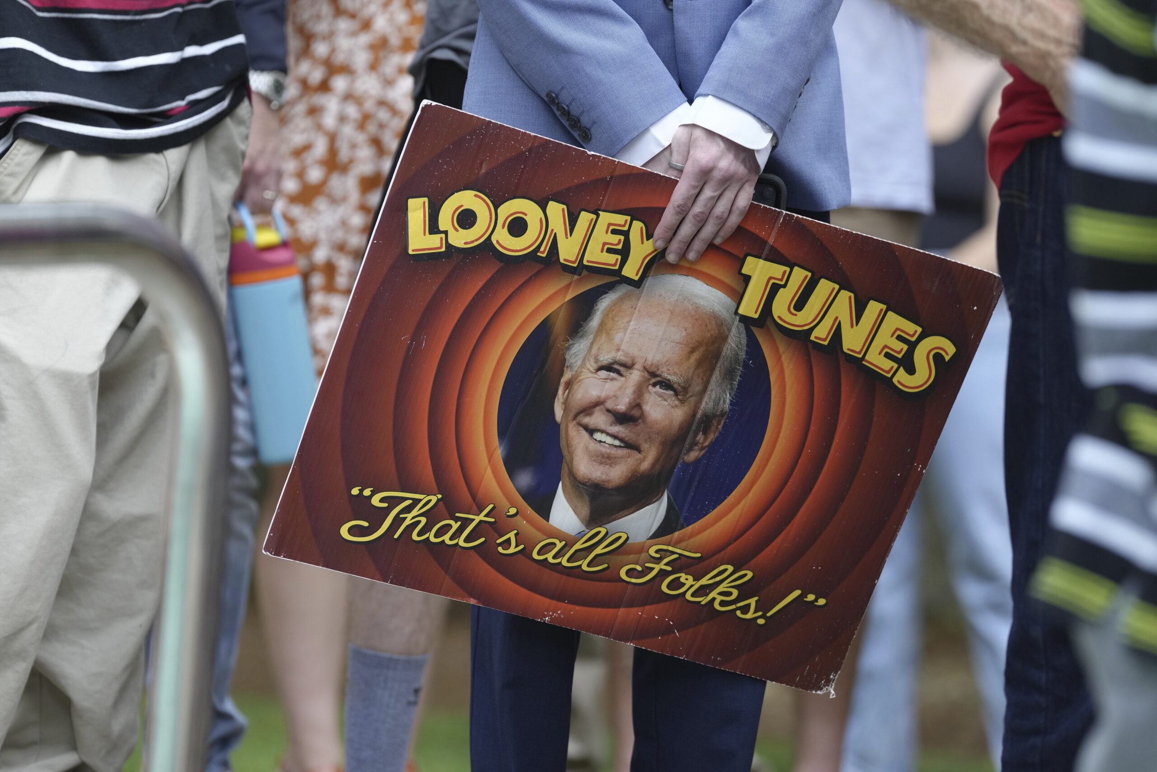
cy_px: 386
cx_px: 578
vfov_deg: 6.9
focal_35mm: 200
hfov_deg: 10.3
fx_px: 6428
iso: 800
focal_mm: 200
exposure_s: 1/200
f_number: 4
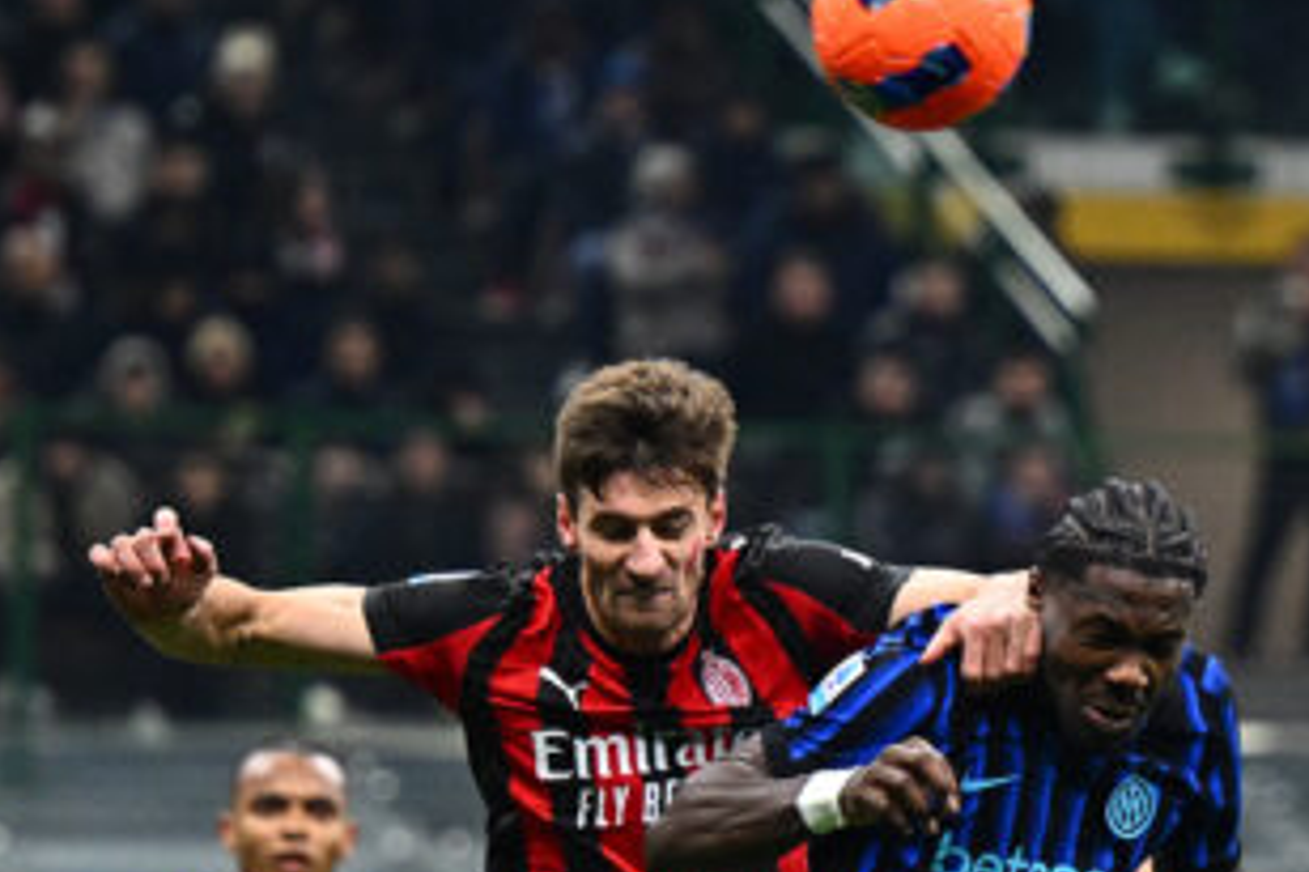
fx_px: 16934
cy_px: 993
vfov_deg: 2.9
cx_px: 536
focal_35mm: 466
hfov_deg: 4.4
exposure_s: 1/1600
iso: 2000
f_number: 2.8
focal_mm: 140
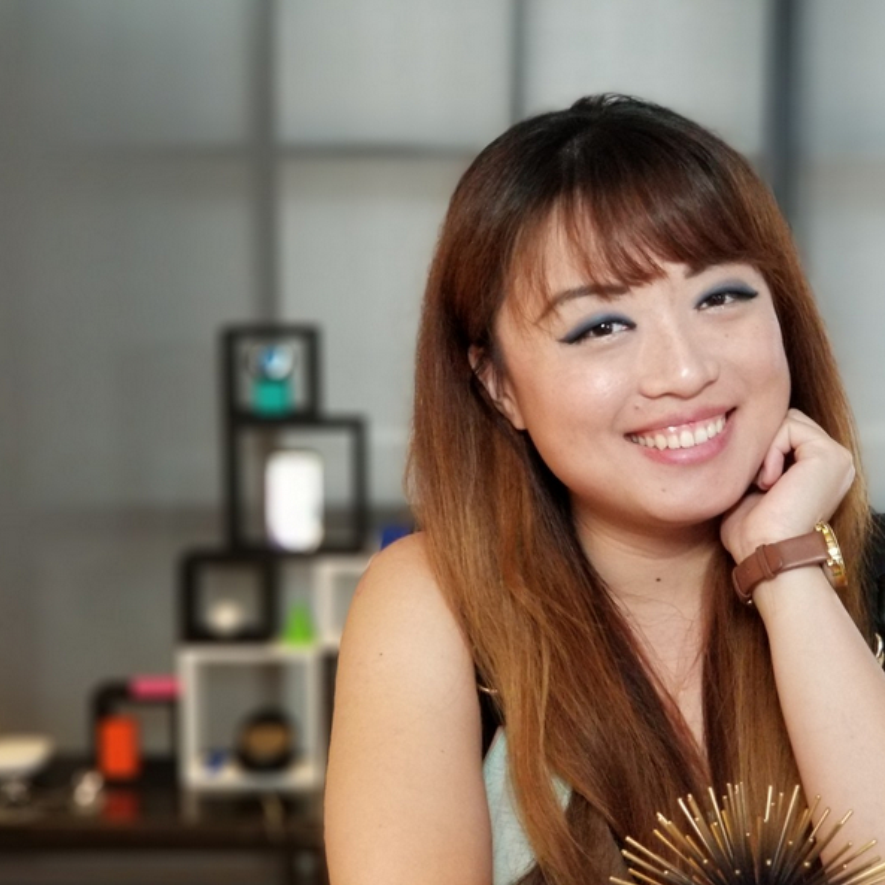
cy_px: 443
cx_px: 506
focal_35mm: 62
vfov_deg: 27.7
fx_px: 1793
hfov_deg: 27.7
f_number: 2.4
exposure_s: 1/30
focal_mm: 6
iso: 320
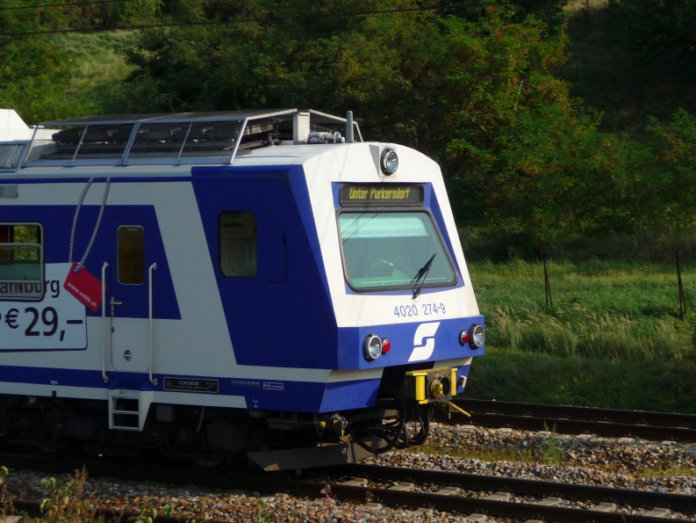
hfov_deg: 17.1
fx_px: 2313
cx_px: 348
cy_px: 260
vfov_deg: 12.9
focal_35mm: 115
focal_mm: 17.5
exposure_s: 1/640
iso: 100
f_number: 4.7
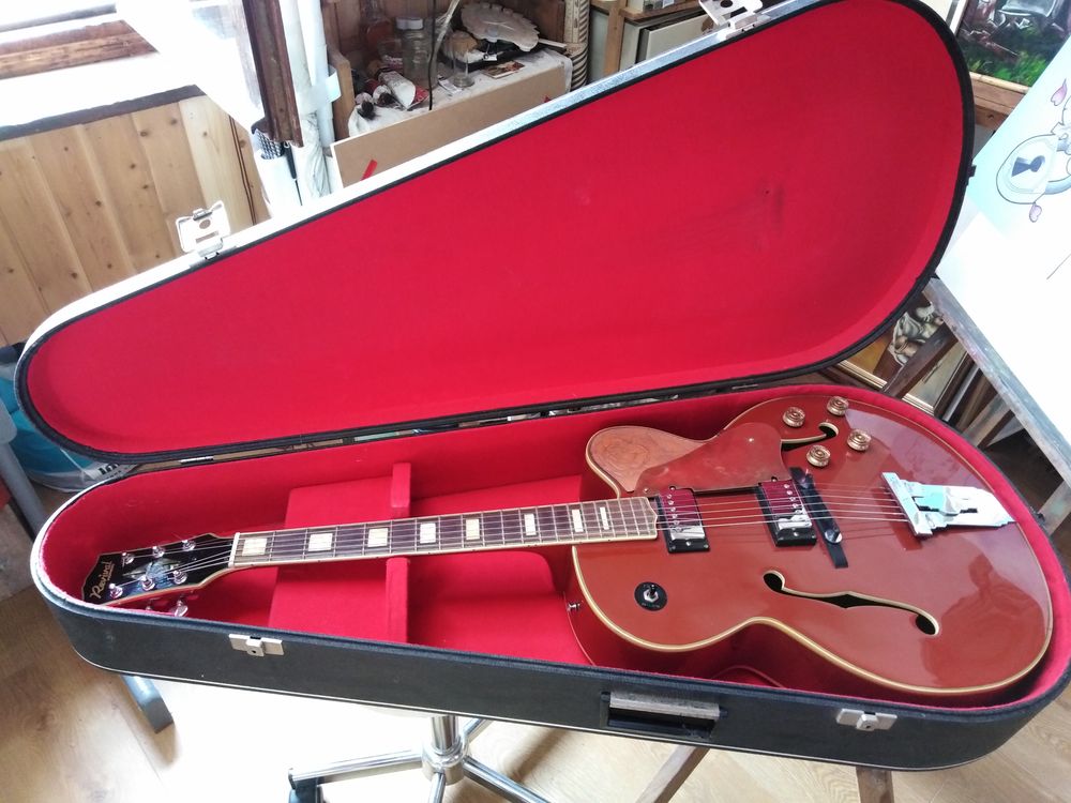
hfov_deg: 69.4
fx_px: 773
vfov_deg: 54.9
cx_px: 536
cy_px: 402
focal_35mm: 25
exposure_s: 1/20
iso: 419
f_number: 2.2
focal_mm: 3.46
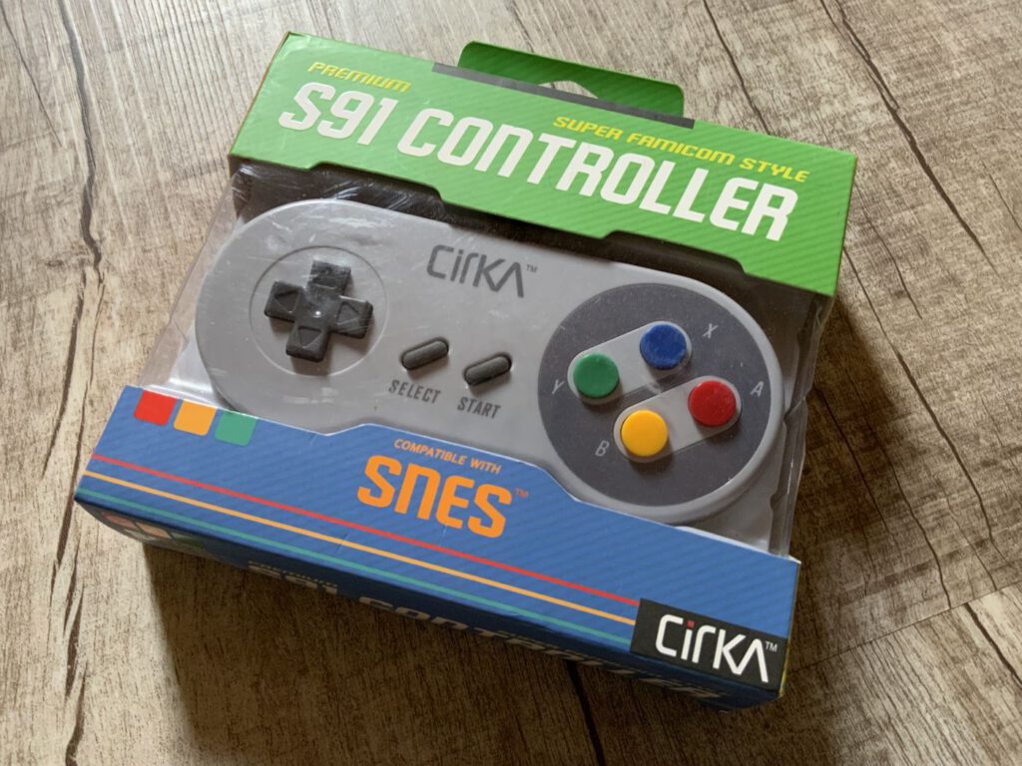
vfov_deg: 48.2
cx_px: 511
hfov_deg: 61.7
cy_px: 383
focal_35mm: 29
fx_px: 856
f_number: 1.8
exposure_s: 1/60
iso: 200
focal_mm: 3
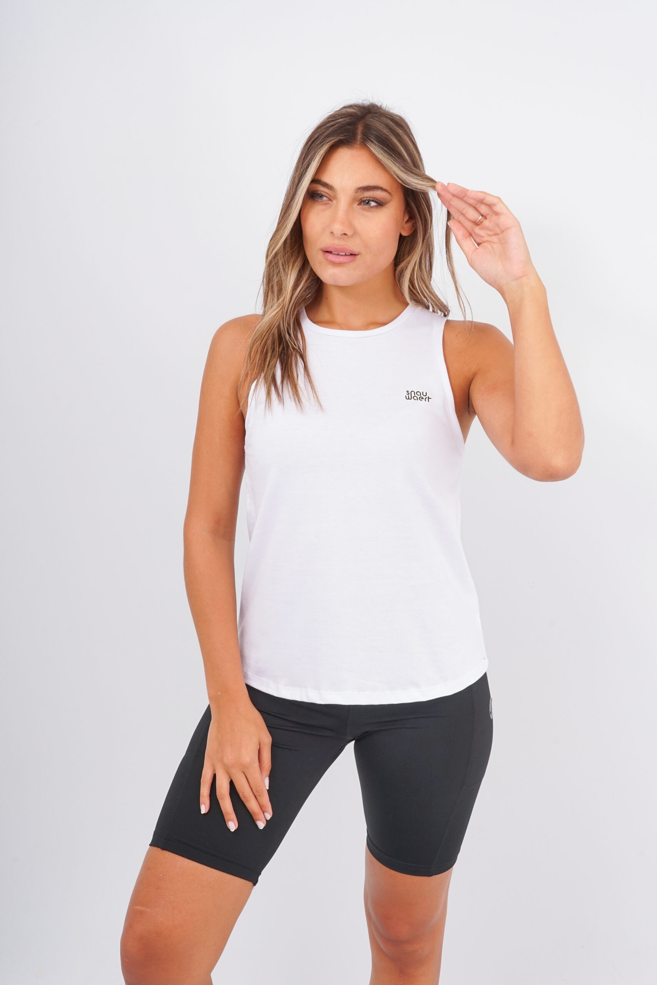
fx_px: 1150
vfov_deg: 46.4
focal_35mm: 42
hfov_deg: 31.9
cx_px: 328
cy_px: 492
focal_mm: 42
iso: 160
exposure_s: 1/160
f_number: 14
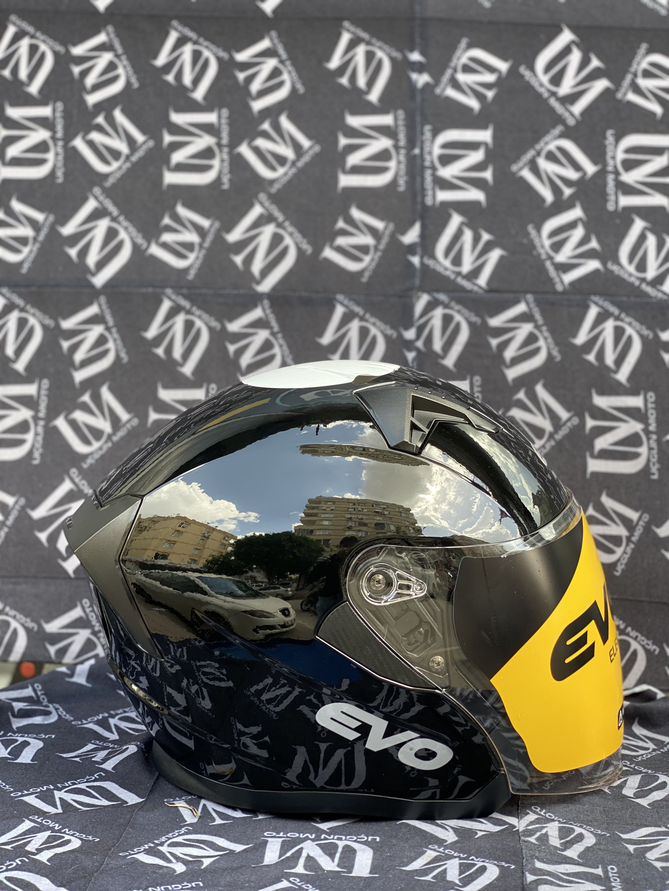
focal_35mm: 52
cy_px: 446
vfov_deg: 36.8
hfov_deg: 28.0
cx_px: 334
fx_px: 1340
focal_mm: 6
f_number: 2
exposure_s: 1/122
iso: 32
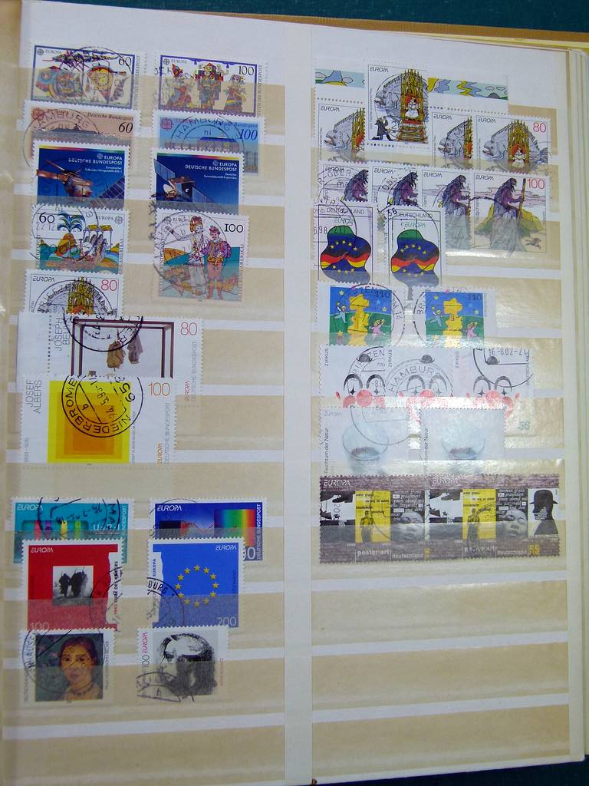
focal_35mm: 34
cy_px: 393
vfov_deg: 54.0
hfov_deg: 41.8
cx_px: 294
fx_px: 771
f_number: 4
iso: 100
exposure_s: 1/160
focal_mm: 6.2
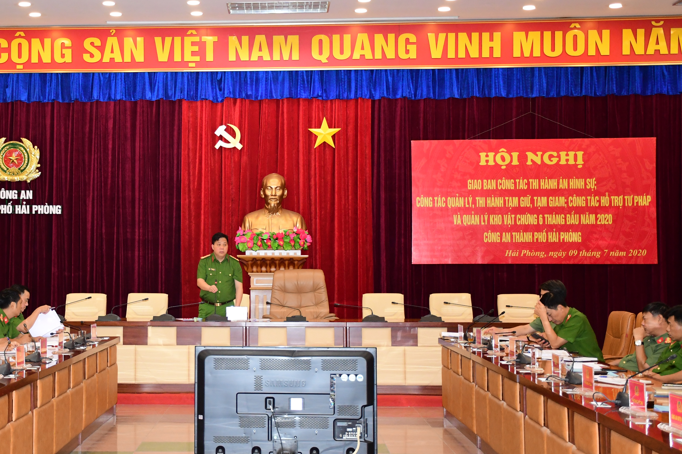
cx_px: 231
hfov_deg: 31.7
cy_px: 192
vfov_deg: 21.6
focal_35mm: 63
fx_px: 1193
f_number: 4
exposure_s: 1/200
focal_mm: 30
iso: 2000
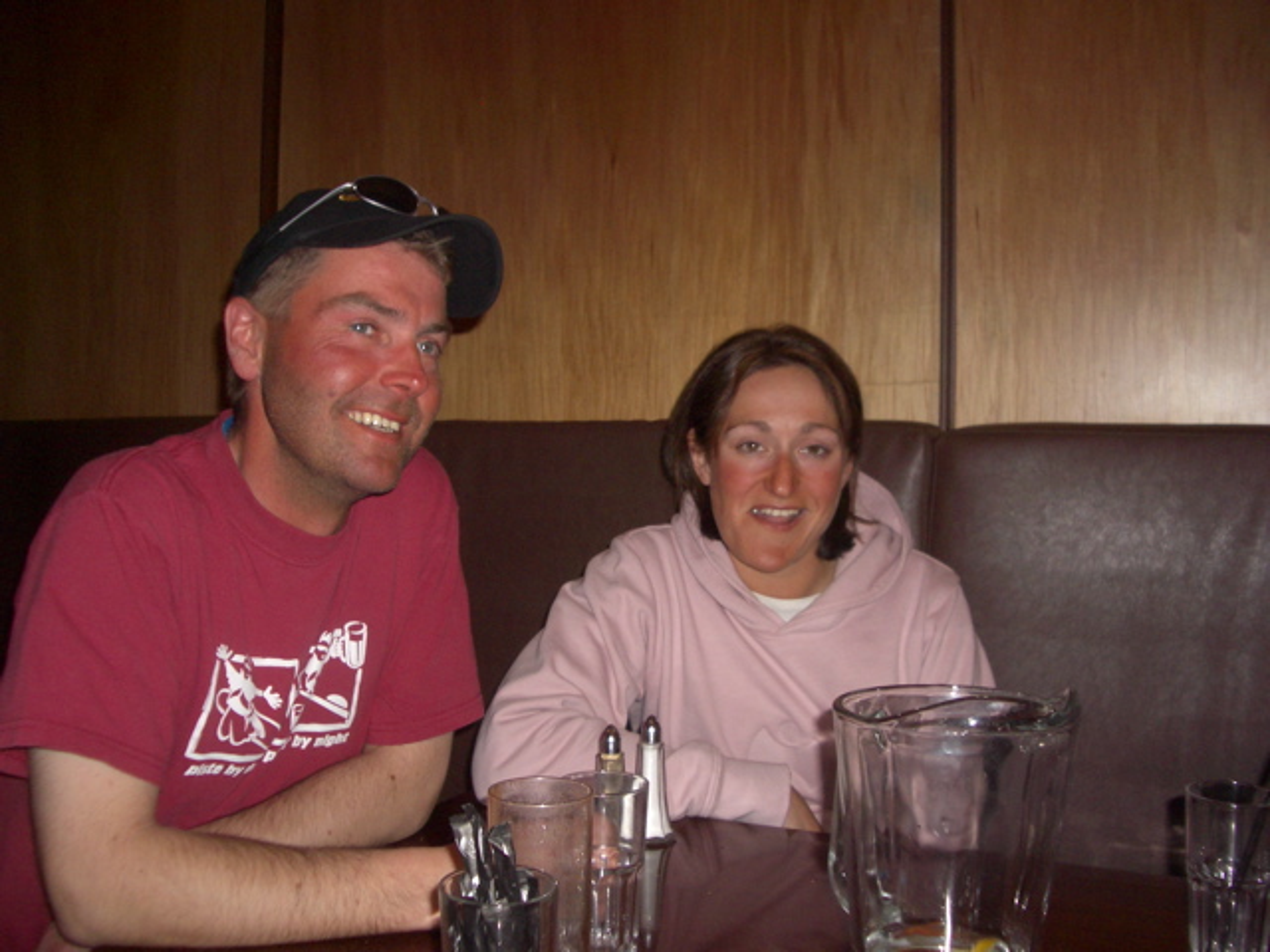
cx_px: 635
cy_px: 476
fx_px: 1284
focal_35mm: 35
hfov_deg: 52.6
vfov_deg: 40.7
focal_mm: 5.8
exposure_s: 1/60
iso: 100
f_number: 2.6
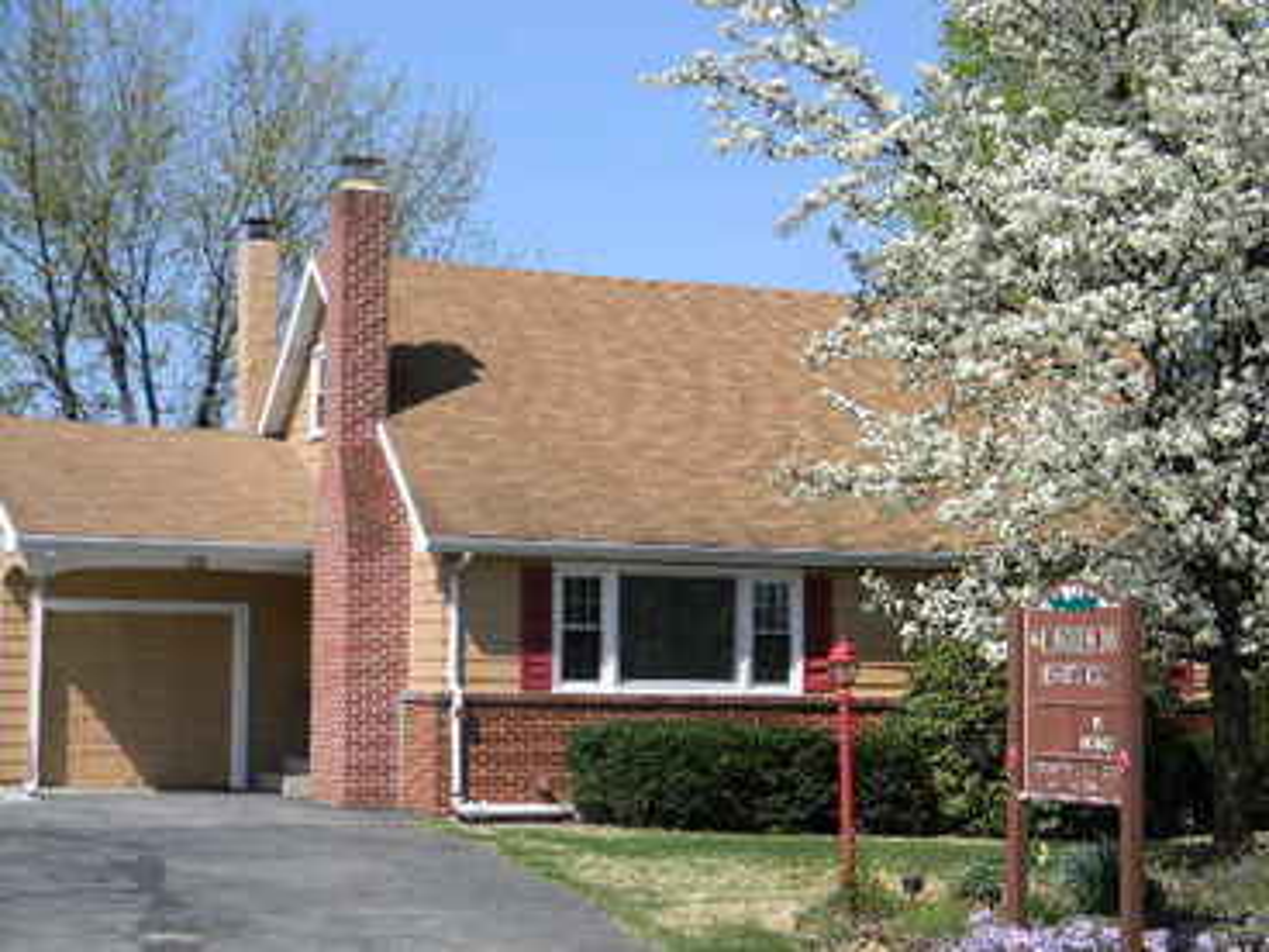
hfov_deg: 29.0
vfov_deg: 21.9
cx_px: 634
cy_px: 476
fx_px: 2456
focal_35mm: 67
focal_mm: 12.2
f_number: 4.3
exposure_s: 1/585
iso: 80
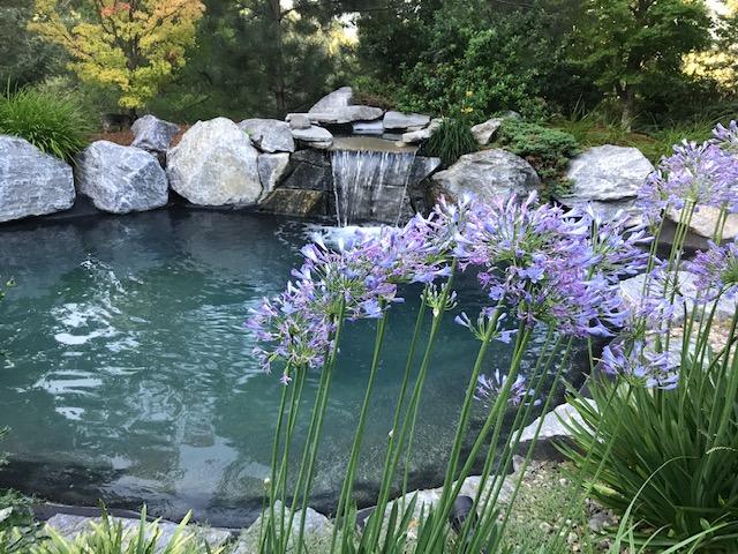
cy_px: 277
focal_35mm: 28
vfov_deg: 49.7
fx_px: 597
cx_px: 369
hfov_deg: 63.4
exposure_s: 1/40
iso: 20
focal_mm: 3.99
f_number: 1.8
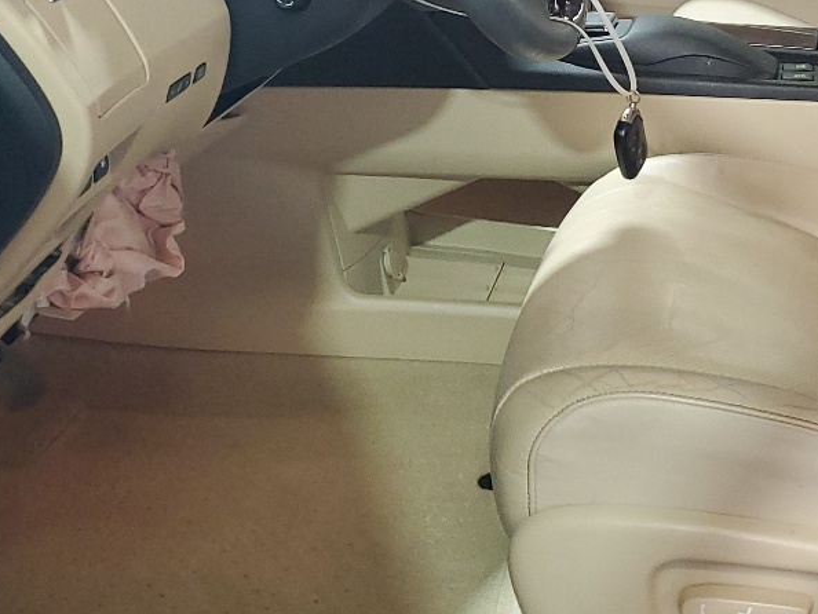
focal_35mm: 70
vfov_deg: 20.7
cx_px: 563
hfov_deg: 27.5
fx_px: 1655
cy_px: 98
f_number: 1.5
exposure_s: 1/60.2
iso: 179
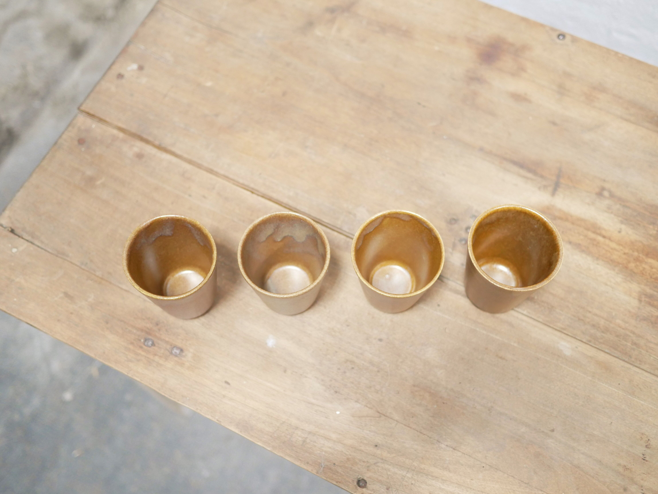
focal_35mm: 40
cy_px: 247
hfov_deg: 46.8
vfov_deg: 36.0
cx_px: 329
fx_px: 761
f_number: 1.7
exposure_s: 1/60
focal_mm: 20
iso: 1250
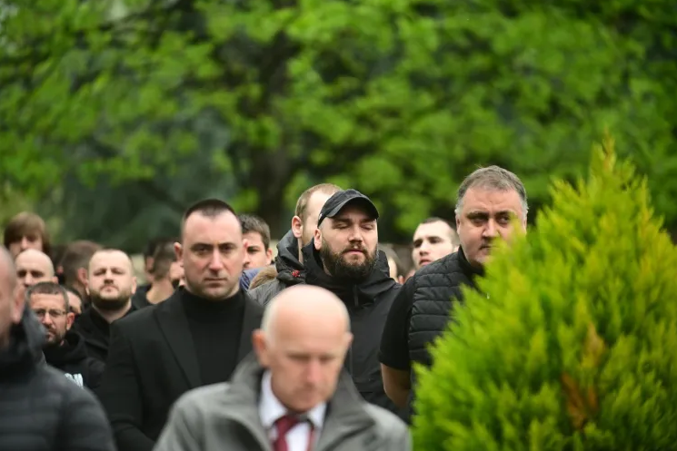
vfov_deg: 6.7
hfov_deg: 10.1
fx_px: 3837
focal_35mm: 204
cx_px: 343
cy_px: 224
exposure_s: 1/2500
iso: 640
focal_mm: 200
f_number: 2.8
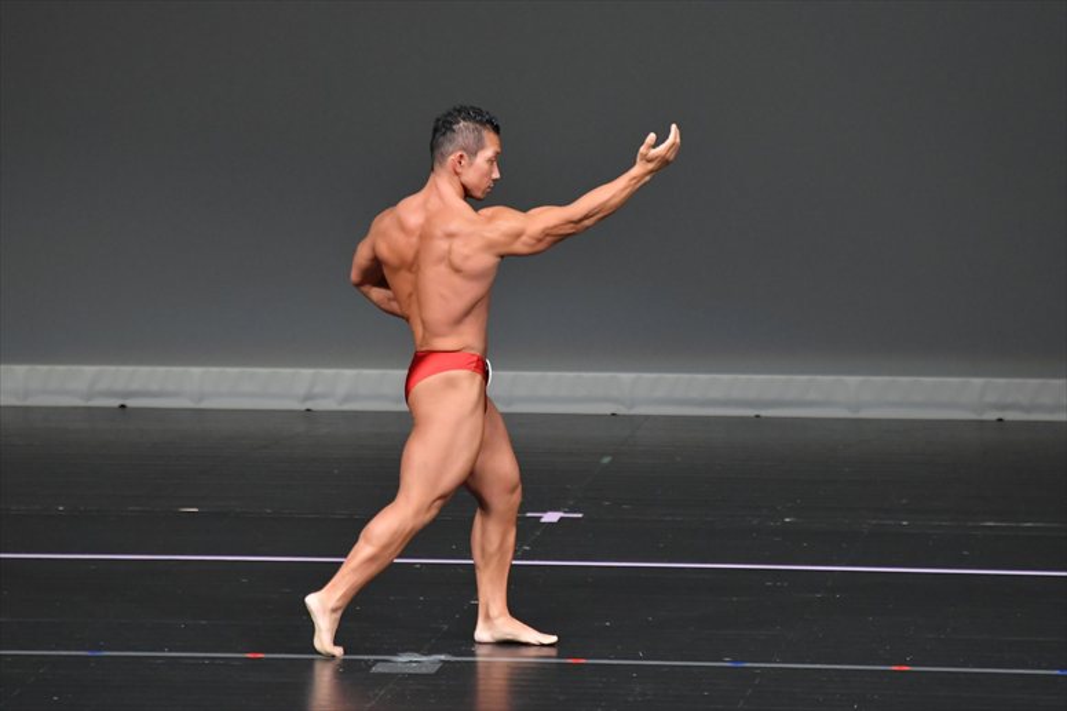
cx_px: 534
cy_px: 356
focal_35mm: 375
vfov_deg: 3.7
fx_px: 11109
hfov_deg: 5.5
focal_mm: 250
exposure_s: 1/400
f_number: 5.6
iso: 4000
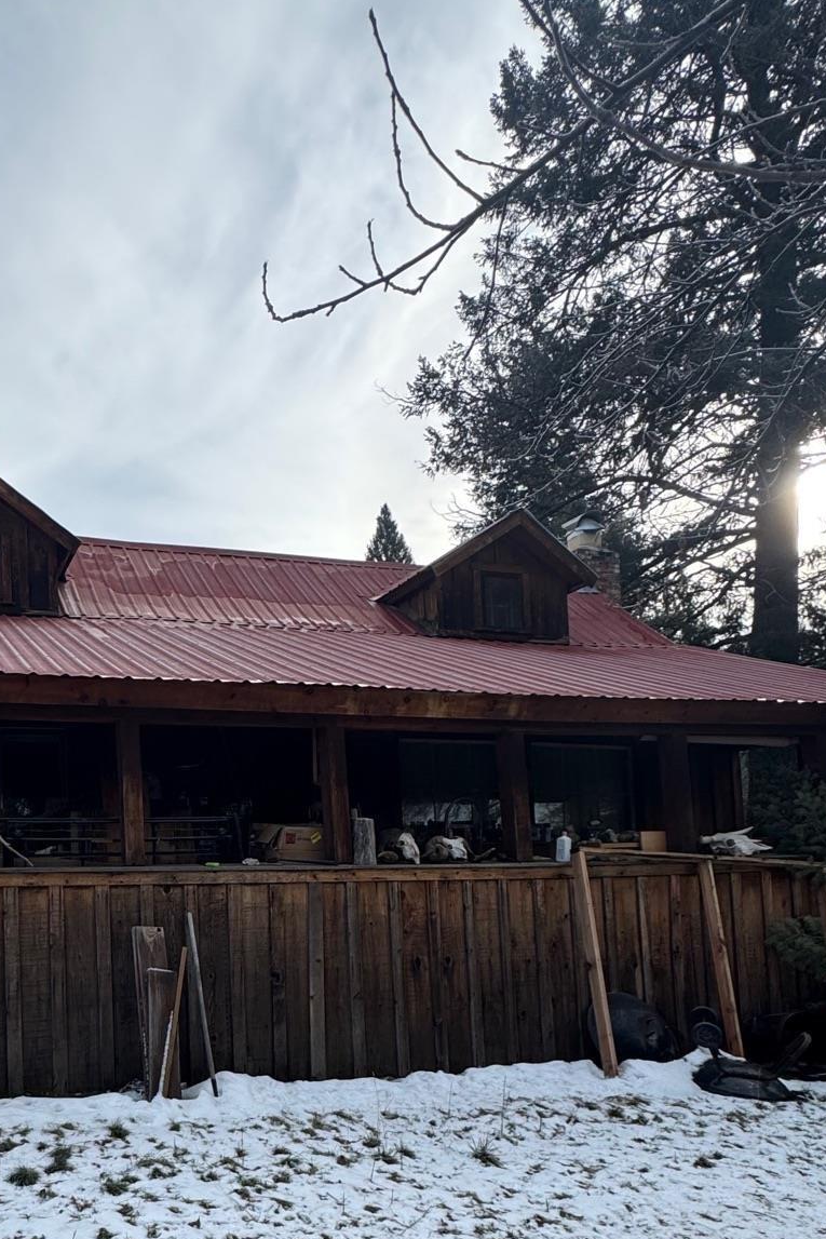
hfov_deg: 46.1
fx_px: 894
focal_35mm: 26
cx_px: 130
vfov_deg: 66.9
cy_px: 858
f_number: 2.2
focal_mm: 2.22
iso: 40
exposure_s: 1/812
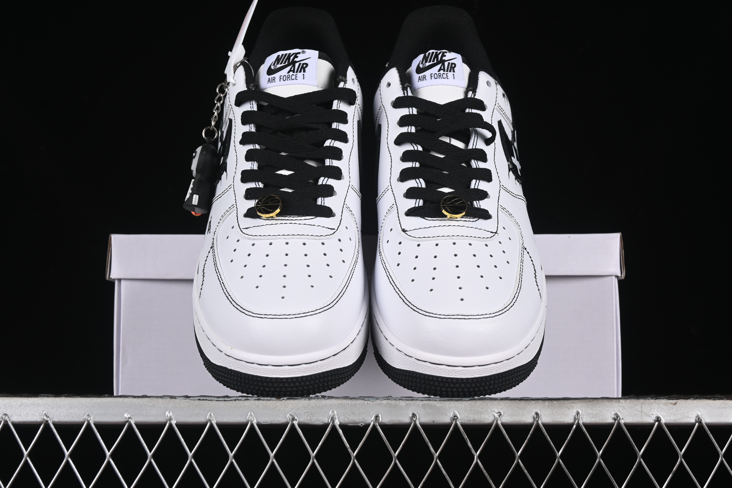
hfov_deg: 27.0
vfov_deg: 18.2
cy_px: 244
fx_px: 1525
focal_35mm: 75
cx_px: 366
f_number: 8
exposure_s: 1/80
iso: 160
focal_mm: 50
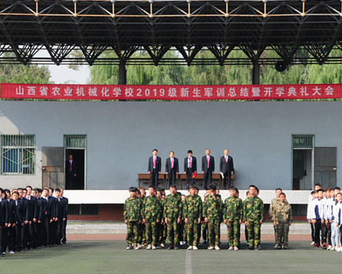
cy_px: 156
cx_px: 173
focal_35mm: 165
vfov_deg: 9.4
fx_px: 1671
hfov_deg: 11.7
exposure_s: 1/500
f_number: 8
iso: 400
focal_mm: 82
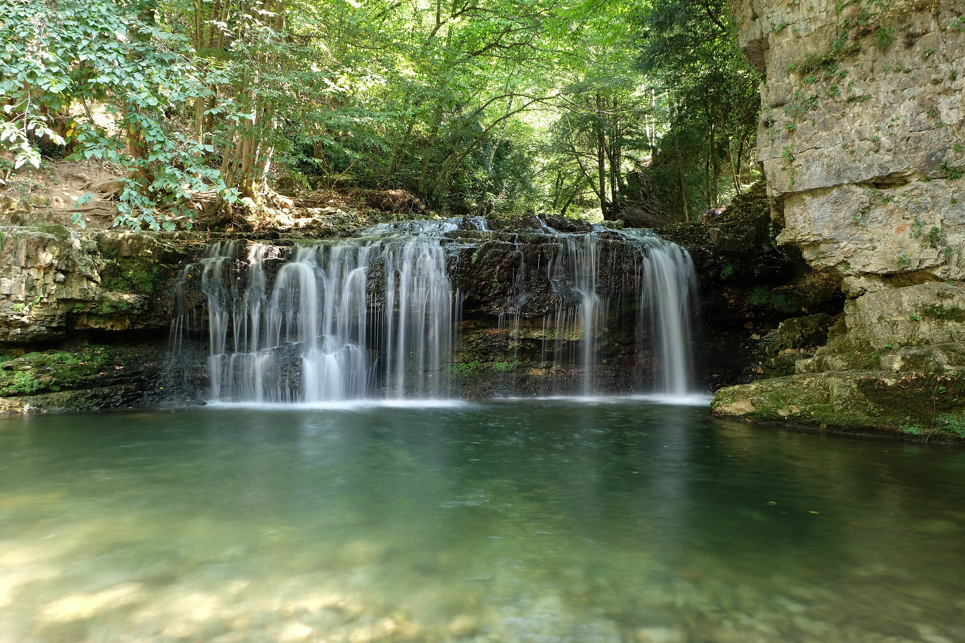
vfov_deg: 43.6
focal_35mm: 30
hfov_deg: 61.9
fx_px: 804
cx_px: 482
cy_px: 322
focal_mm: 20.1
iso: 200
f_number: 6.4
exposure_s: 1
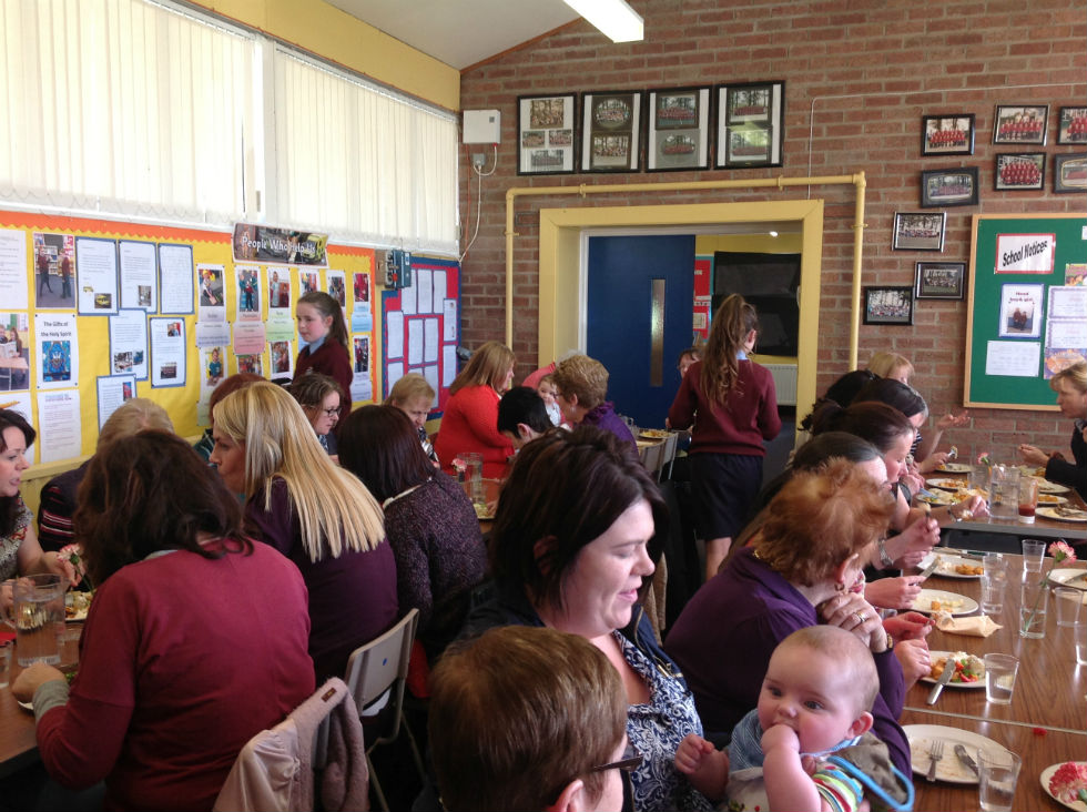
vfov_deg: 40.6
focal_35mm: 35
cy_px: 406
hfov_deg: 52.7
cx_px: 544
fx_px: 1097
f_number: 2.4
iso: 64
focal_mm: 4.28
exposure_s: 1/60
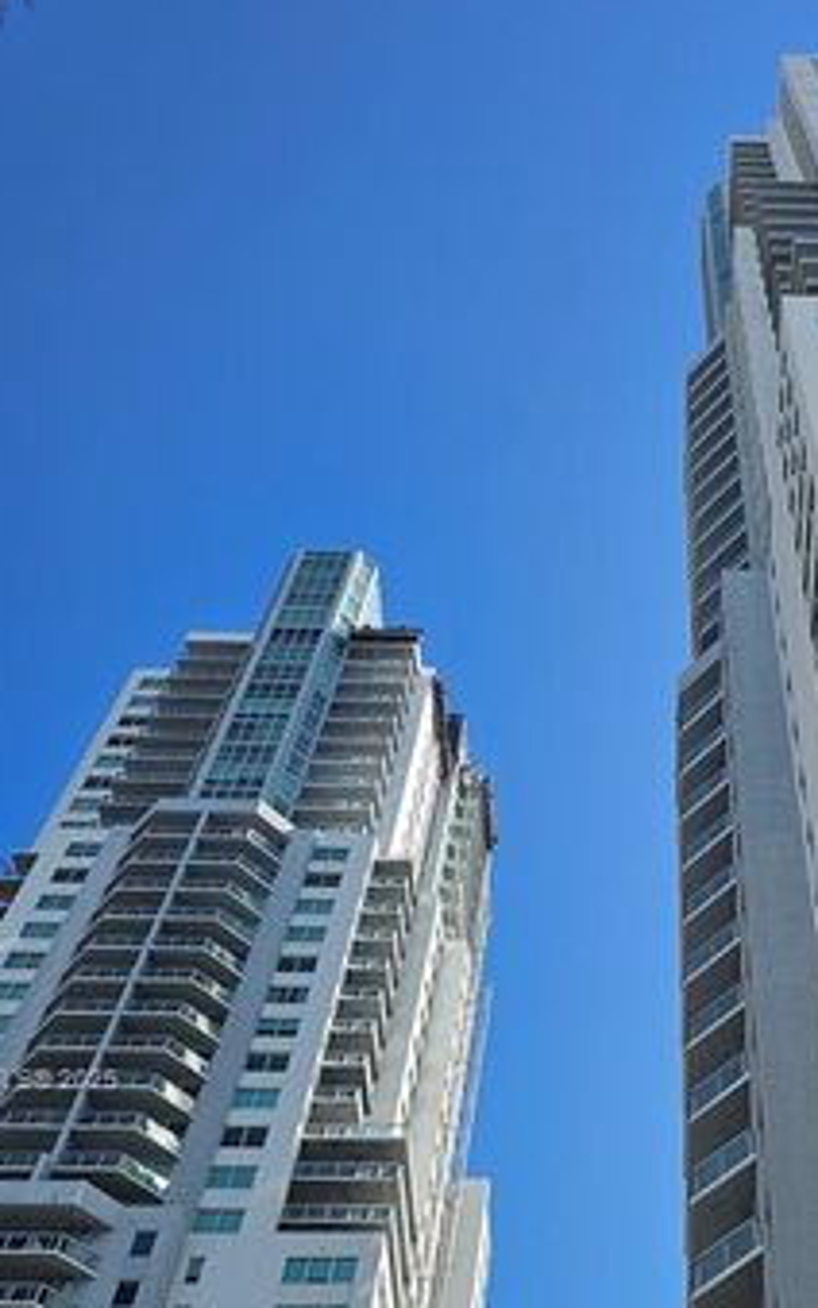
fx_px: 1711
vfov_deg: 39.8
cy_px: 1082
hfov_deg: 26.2
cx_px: 691
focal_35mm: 48
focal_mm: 6.3
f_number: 1.7
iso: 10
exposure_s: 1/686
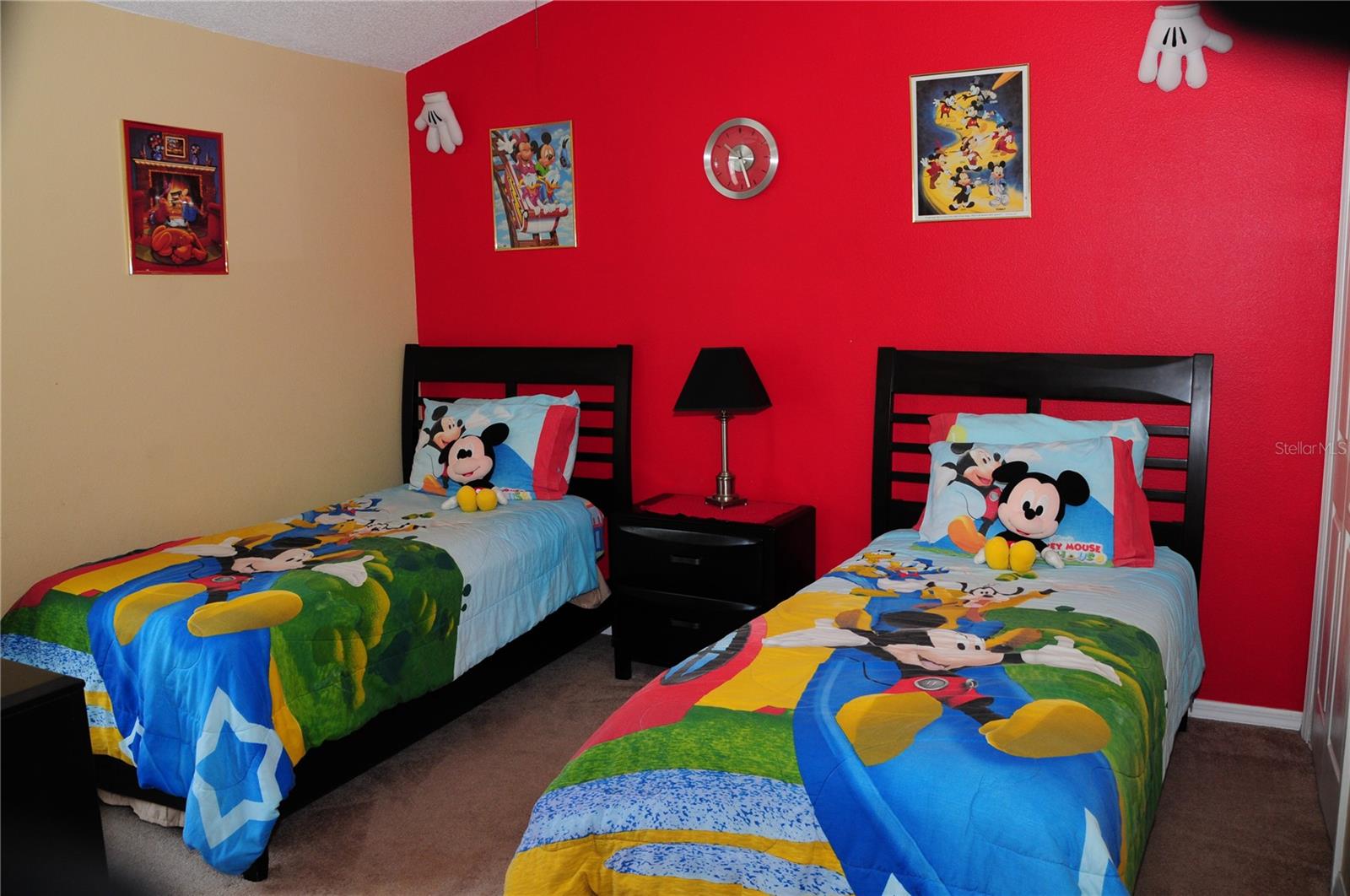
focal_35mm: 27
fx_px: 1011
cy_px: 448
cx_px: 675
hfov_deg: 67.5
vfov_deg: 47.8
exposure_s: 1/60
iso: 500
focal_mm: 18
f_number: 5
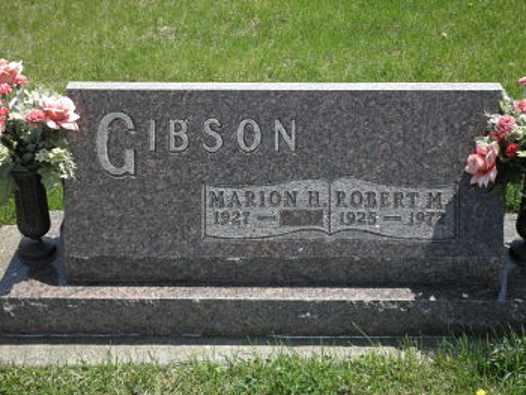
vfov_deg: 24.8
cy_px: 198
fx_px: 897
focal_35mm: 59
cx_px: 263
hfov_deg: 32.7
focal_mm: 10.5
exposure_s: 1/800
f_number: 3.8
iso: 125
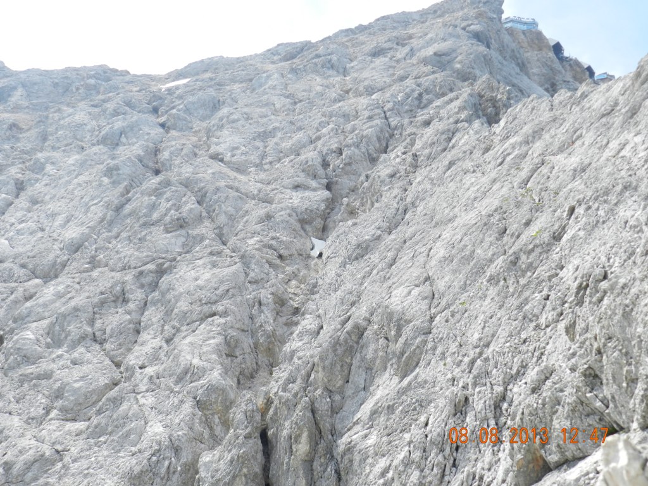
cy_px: 243
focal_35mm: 53
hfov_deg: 36.2
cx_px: 324
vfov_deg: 27.5
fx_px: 992
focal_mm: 9.4
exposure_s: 1/640
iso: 160
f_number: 4.4
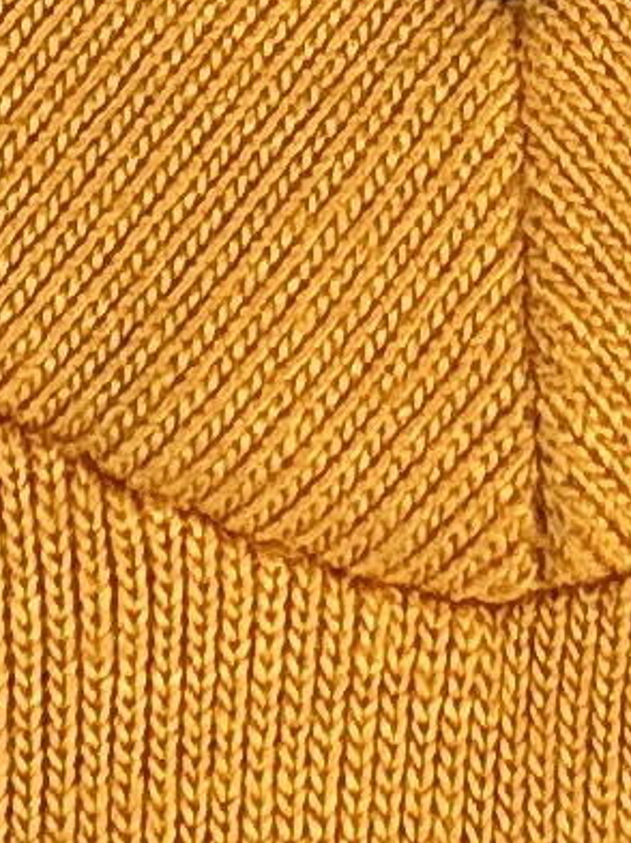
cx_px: 549
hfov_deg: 6.3
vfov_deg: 7.9
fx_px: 5745
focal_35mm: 236
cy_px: -1042
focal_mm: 2.69
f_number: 1.9
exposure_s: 1/1125
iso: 25
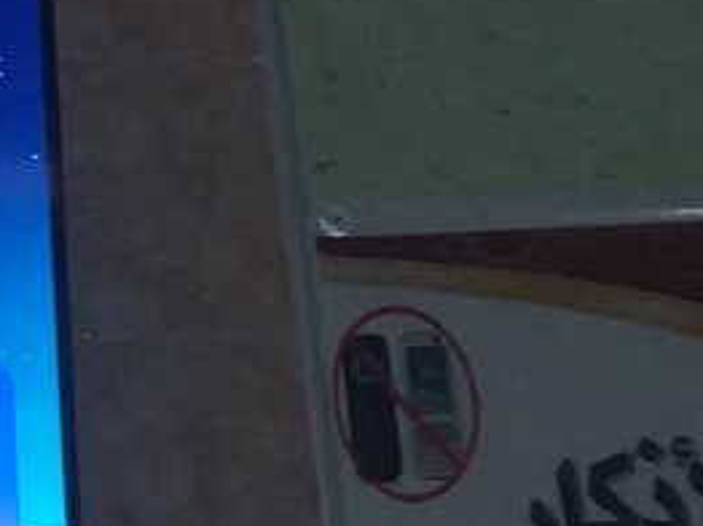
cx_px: -1057
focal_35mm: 143
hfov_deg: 11.2
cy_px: 615
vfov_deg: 10.2
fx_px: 2901
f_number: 1.9
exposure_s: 1/33
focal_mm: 3.6
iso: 100
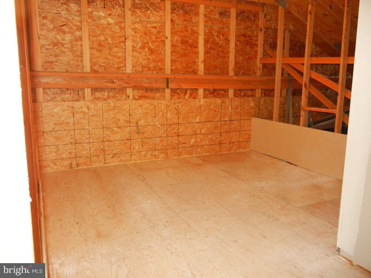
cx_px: 186
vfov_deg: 46.8
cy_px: 139
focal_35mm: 30
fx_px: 322
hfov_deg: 60.0
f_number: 3.5
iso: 549
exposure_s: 1/30
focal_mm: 5.4
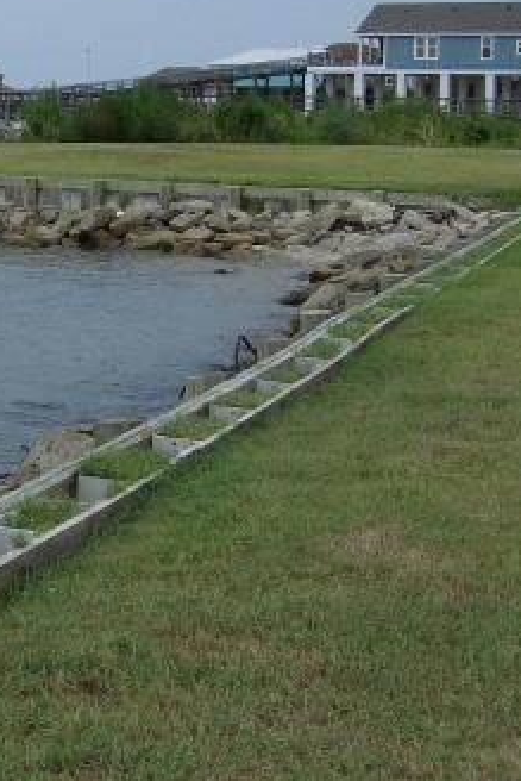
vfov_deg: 27.7
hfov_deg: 18.3
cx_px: 24
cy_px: 345
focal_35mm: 73
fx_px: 1583
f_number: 4.7
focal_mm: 6
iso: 100
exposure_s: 1/1083
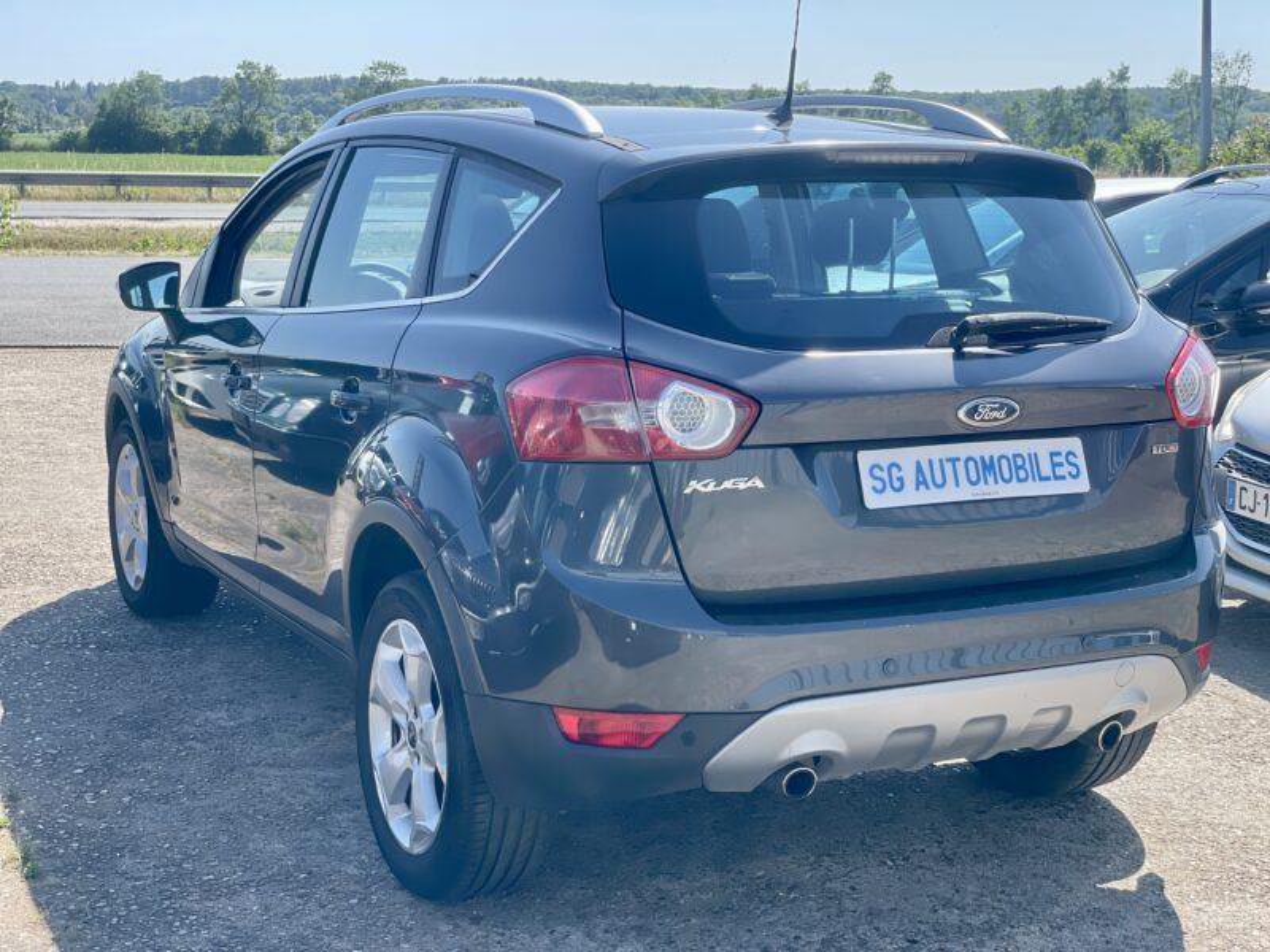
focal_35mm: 52
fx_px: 1908
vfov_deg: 28.0
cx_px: 635
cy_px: 476
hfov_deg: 36.8
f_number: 2
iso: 32
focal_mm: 6
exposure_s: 1/761
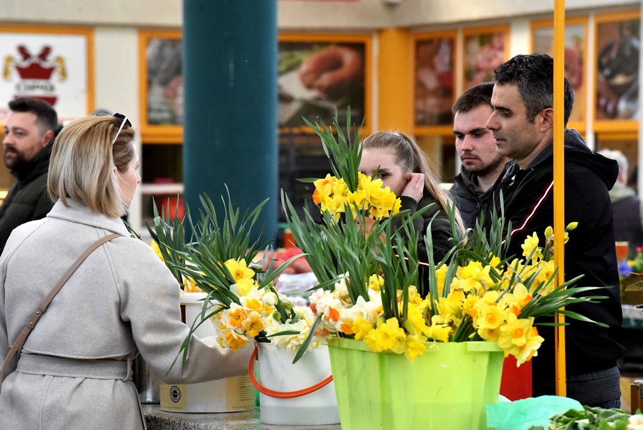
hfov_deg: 10.3
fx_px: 3574
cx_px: 322
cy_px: 215
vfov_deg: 6.9
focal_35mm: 200
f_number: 8
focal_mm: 200
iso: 3200
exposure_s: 1/640
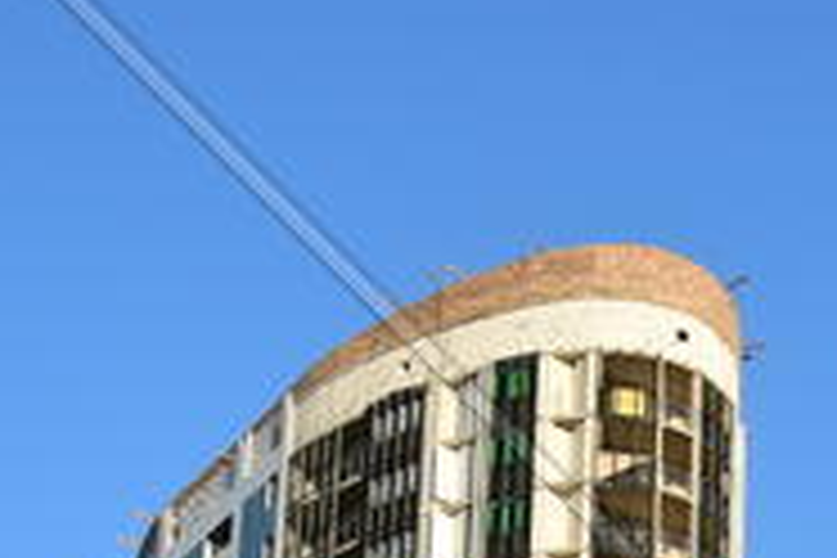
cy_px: 1282
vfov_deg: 9.8
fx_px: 2929
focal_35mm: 126
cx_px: 1354
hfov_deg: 14.8
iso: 100
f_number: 9
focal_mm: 18
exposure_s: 1/100
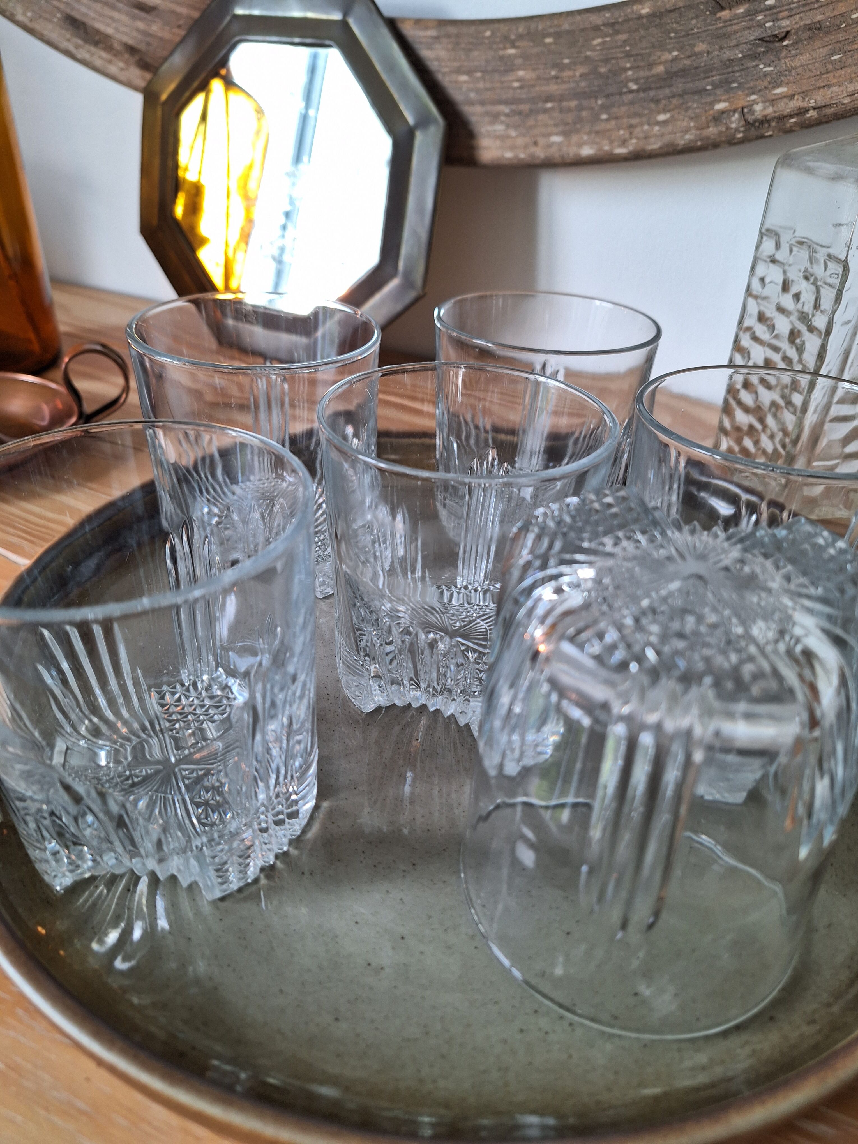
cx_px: 429
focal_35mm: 23
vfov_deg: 73.9
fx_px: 760
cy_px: 572
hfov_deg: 58.9
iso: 125
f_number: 1.8
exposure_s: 1/50
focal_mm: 5.54
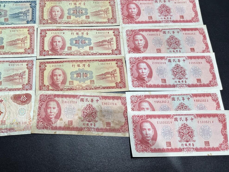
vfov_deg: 41.4
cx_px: 77
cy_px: 60
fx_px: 225
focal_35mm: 34
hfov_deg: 52.9
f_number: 1.78
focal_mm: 6.86
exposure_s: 1/100
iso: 200
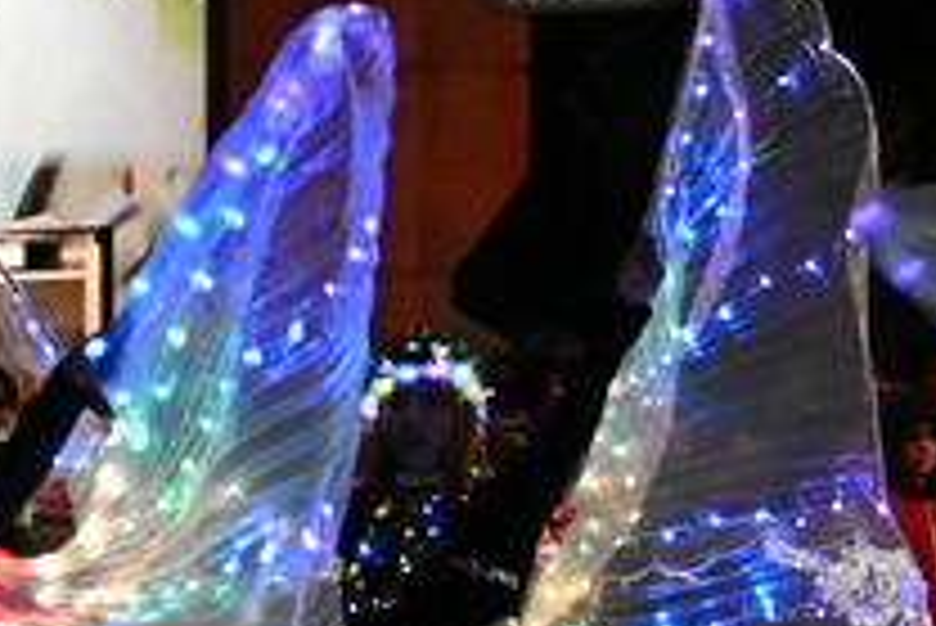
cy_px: 741
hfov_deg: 5.5
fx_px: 9730
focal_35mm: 374
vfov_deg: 3.7
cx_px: 360
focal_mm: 93
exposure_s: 1/160
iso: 18000
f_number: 5
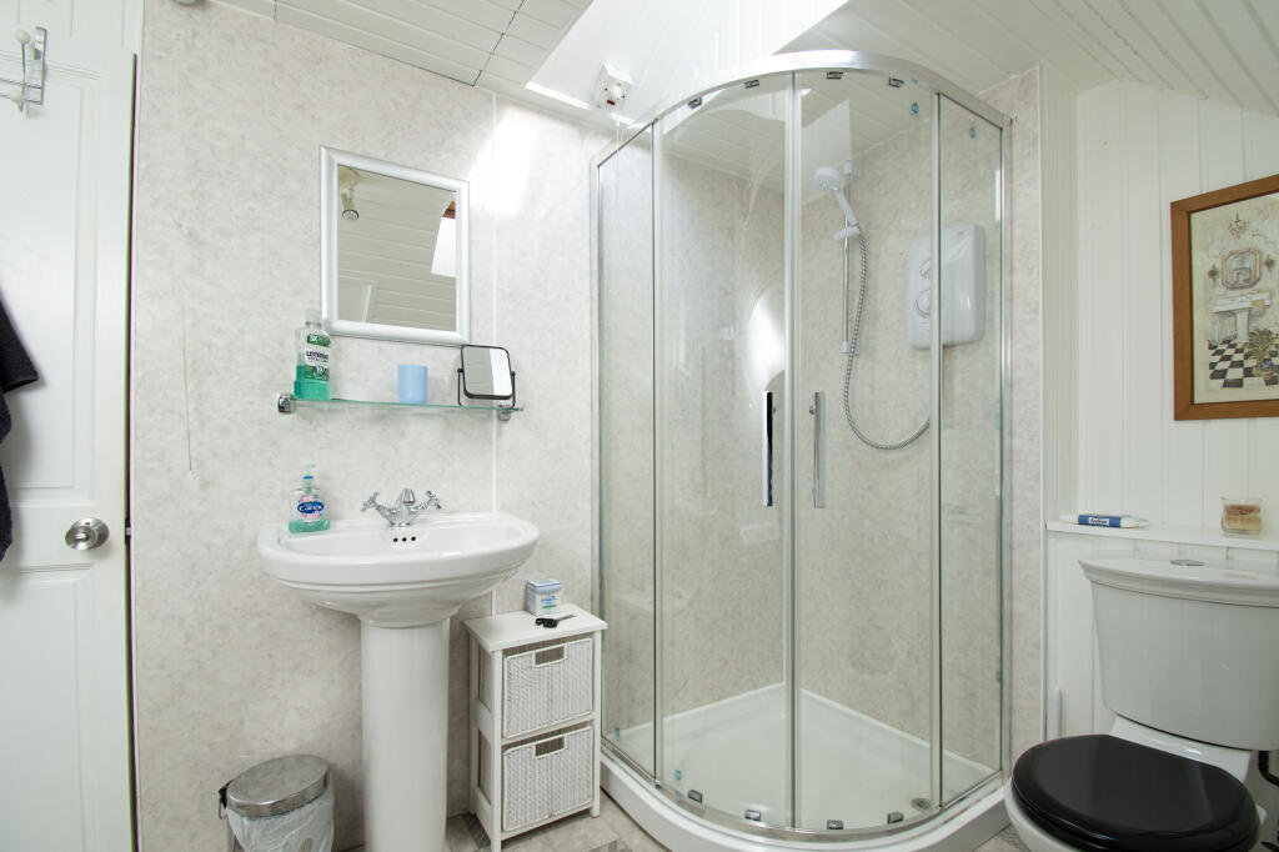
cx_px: 640
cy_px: 426
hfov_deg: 100.4
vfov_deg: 77.3
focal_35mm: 15
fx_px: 533
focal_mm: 10
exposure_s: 1/8
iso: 320
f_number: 8
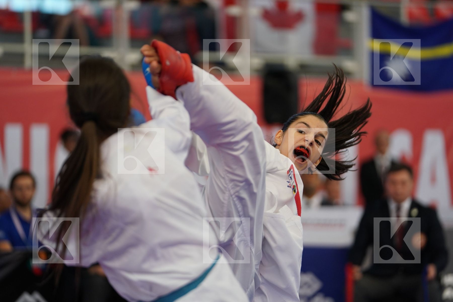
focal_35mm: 168
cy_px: 151
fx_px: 2114
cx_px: 226
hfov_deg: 12.2
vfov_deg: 8.2
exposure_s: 1/1000
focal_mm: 168
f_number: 2.8
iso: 1250
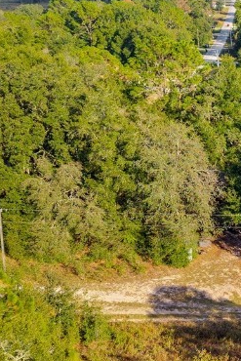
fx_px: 692
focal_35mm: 69
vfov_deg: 29.2
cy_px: 200
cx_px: 306
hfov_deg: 18.5
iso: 300
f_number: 1.8
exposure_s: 1/2000
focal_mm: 8.67
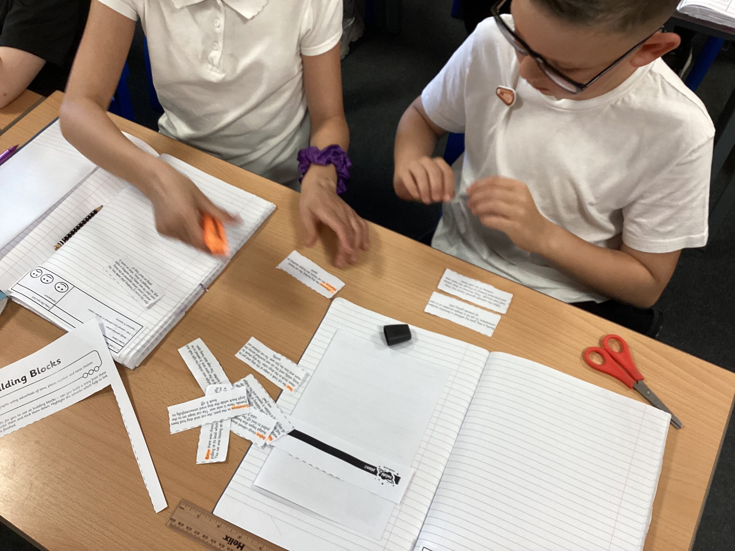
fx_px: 658
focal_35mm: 31
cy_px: 276
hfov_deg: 58.4
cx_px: 368
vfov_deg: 45.4
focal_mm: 3.3
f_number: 2.4
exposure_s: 1/50
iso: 125
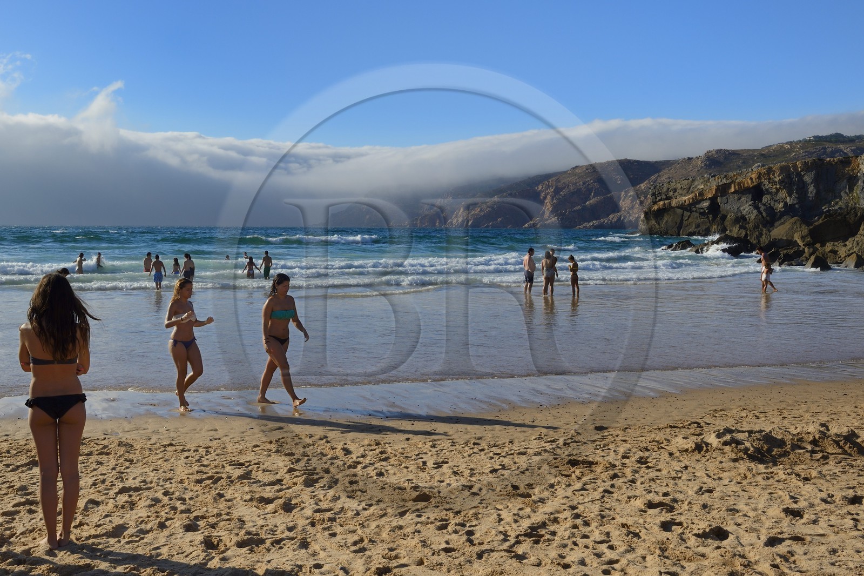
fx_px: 744
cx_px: 432
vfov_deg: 42.3
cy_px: 288
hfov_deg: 60.3
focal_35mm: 31
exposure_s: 1/320
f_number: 14
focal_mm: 31
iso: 200
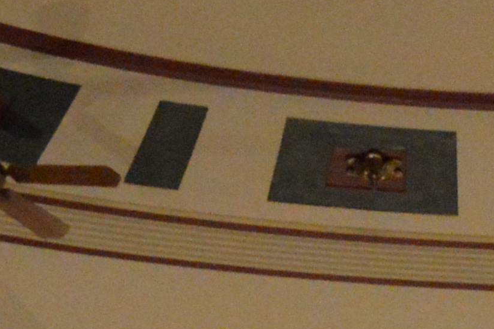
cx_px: 837
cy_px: 1143
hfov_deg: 9.9
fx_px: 2714
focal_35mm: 198
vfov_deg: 6.1
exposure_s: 1/20
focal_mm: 18
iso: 3200
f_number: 3.5
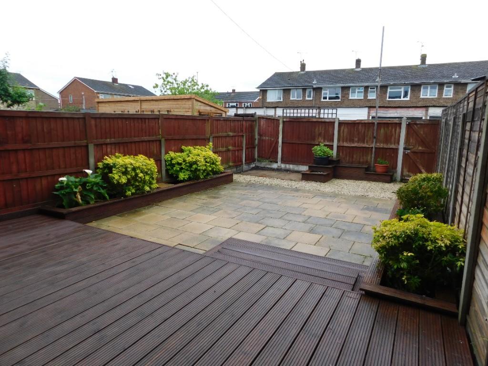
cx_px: 244
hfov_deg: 73.9
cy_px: 183
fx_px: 324
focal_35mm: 23
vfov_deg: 58.9
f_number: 3
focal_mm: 4
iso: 125
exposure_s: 1/320
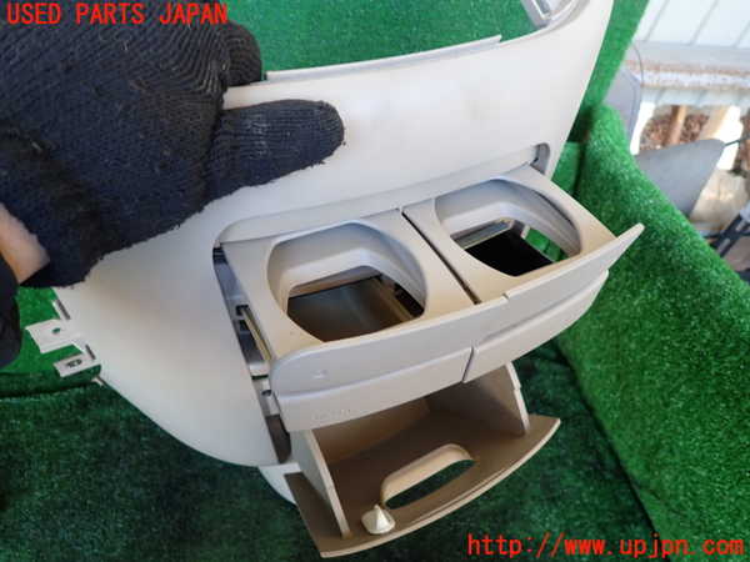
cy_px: 281
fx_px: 542
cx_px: 375
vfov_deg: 54.9
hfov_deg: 69.4
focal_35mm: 25
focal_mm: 4.5
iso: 200
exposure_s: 1/40
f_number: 2
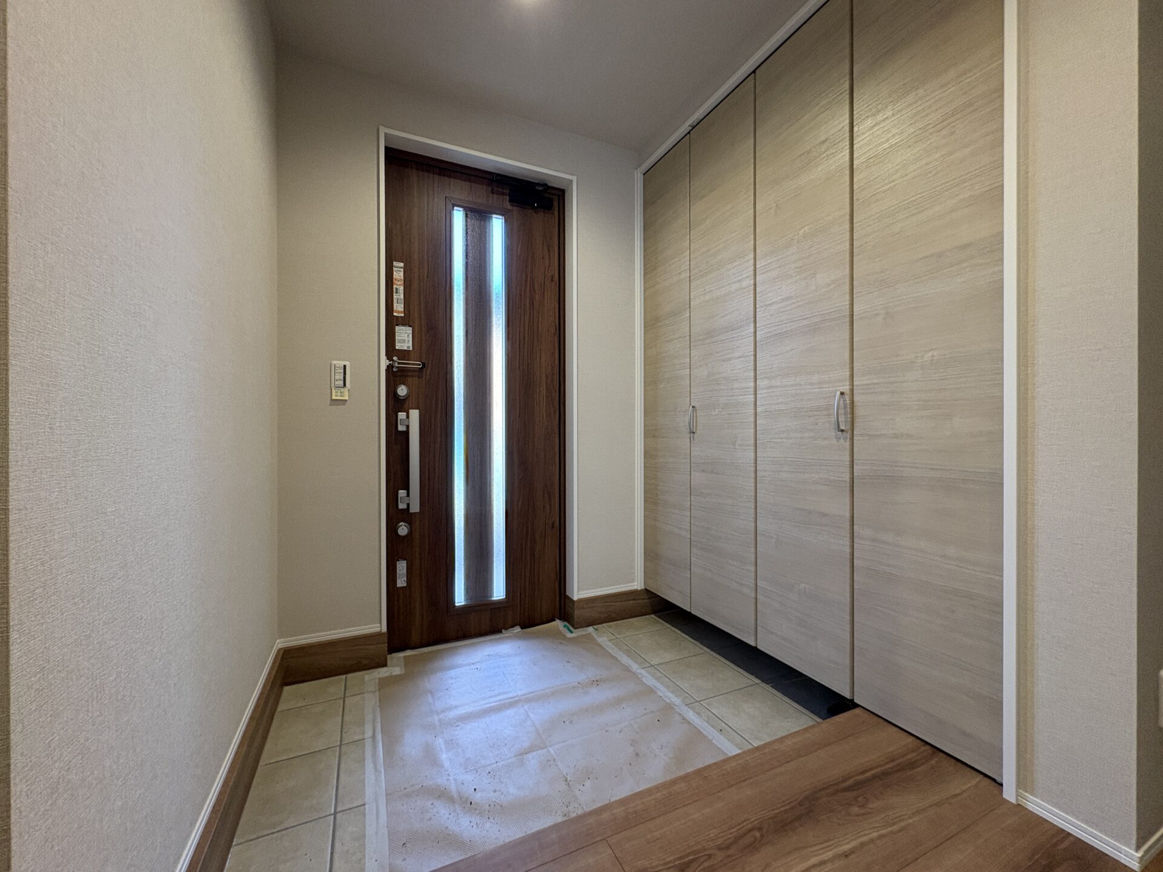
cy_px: 436
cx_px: 582
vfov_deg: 85.7
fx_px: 470
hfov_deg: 102.1
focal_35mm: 14
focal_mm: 2.22
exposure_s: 1/60
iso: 320
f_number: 2.2
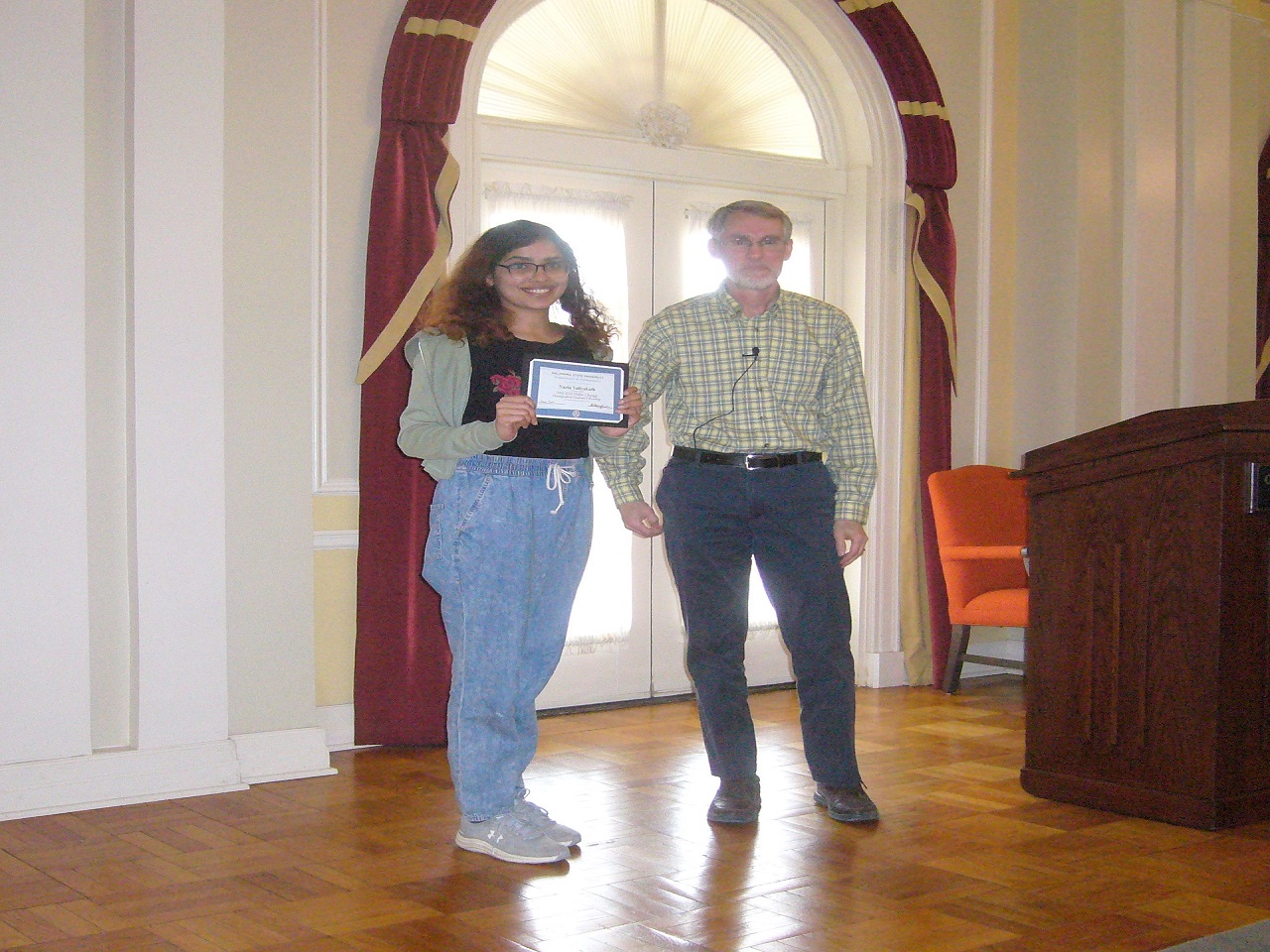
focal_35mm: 35
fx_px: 1284
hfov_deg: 52.6
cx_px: 635
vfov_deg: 40.7
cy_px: 476
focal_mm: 5.8
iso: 400
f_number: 2.8
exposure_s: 1/60
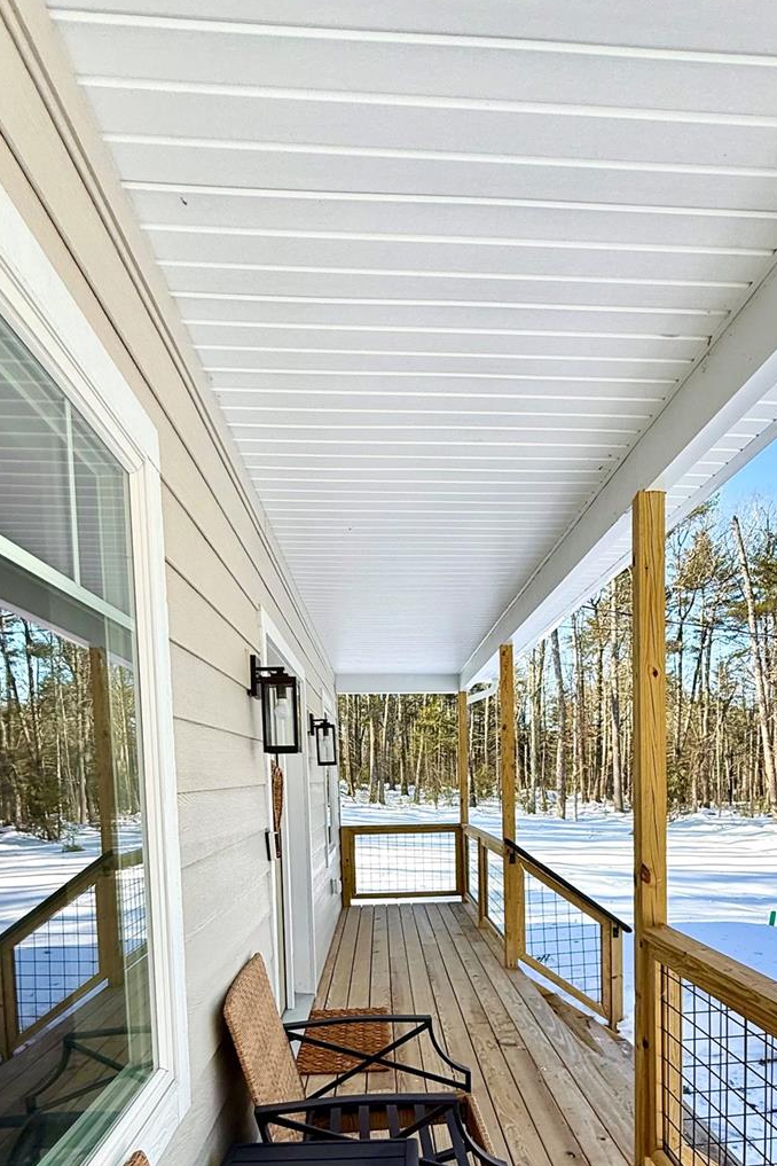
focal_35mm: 22
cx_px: 434
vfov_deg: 74.6
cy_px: 831
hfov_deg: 57.1
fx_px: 712
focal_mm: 2.22
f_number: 2.2
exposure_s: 1/631
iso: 64
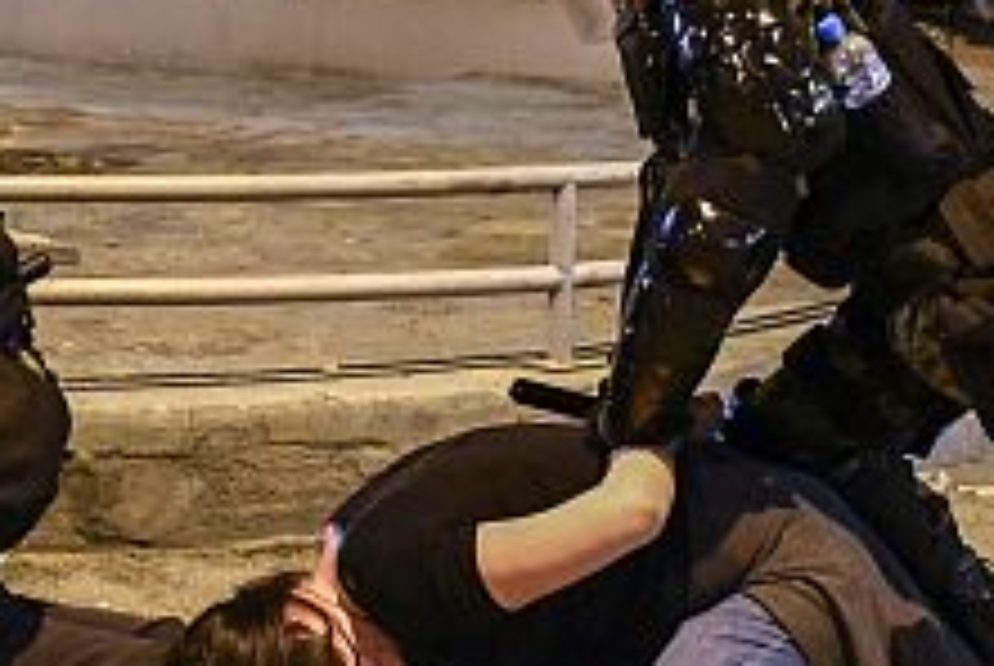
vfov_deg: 13.1
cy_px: -20
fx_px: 2848
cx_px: 441
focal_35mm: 103
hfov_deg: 19.8
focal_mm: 35
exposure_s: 1/80
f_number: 2.5
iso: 8000
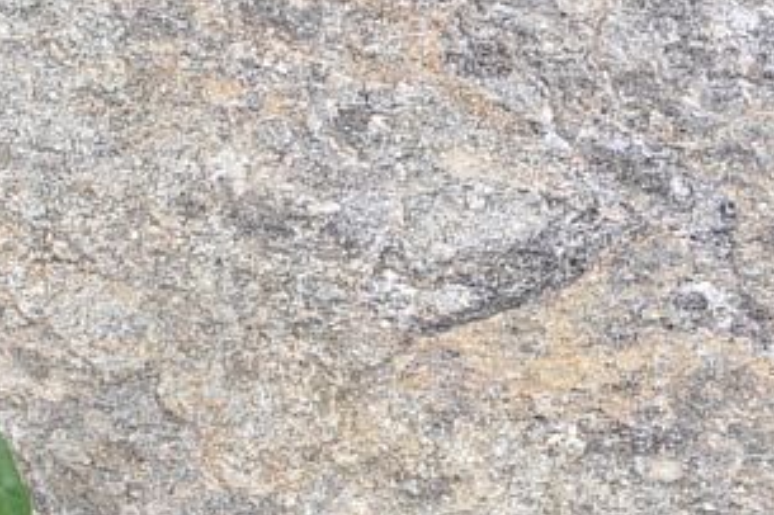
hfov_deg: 4.3
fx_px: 10295
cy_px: 478
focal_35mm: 479
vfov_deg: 2.9
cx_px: -774
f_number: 11
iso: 400
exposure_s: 1/125
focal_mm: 75
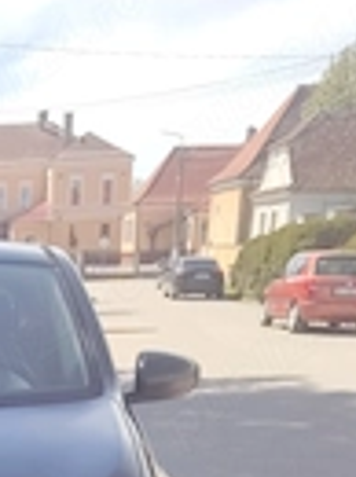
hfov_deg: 18.5
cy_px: 693
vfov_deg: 22.3
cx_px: -103
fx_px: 1018
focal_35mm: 74
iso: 194
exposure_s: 1/900
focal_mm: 5.25
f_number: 1.75
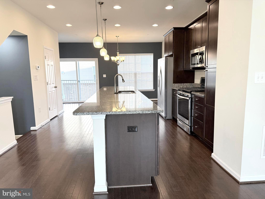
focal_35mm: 24
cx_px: 132
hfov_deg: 71.6
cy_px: 100
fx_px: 184
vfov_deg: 56.8
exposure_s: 1/199
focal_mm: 6.76
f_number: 1.78
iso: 160
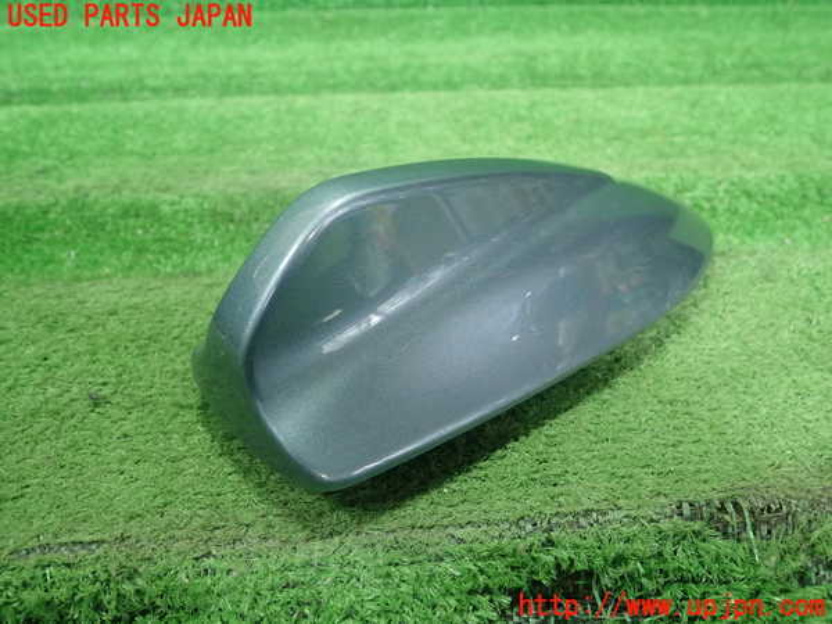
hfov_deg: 60.0
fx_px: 721
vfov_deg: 46.8
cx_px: 416
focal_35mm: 30
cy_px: 312
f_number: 2.3
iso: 320
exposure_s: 1/125
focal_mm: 5.5
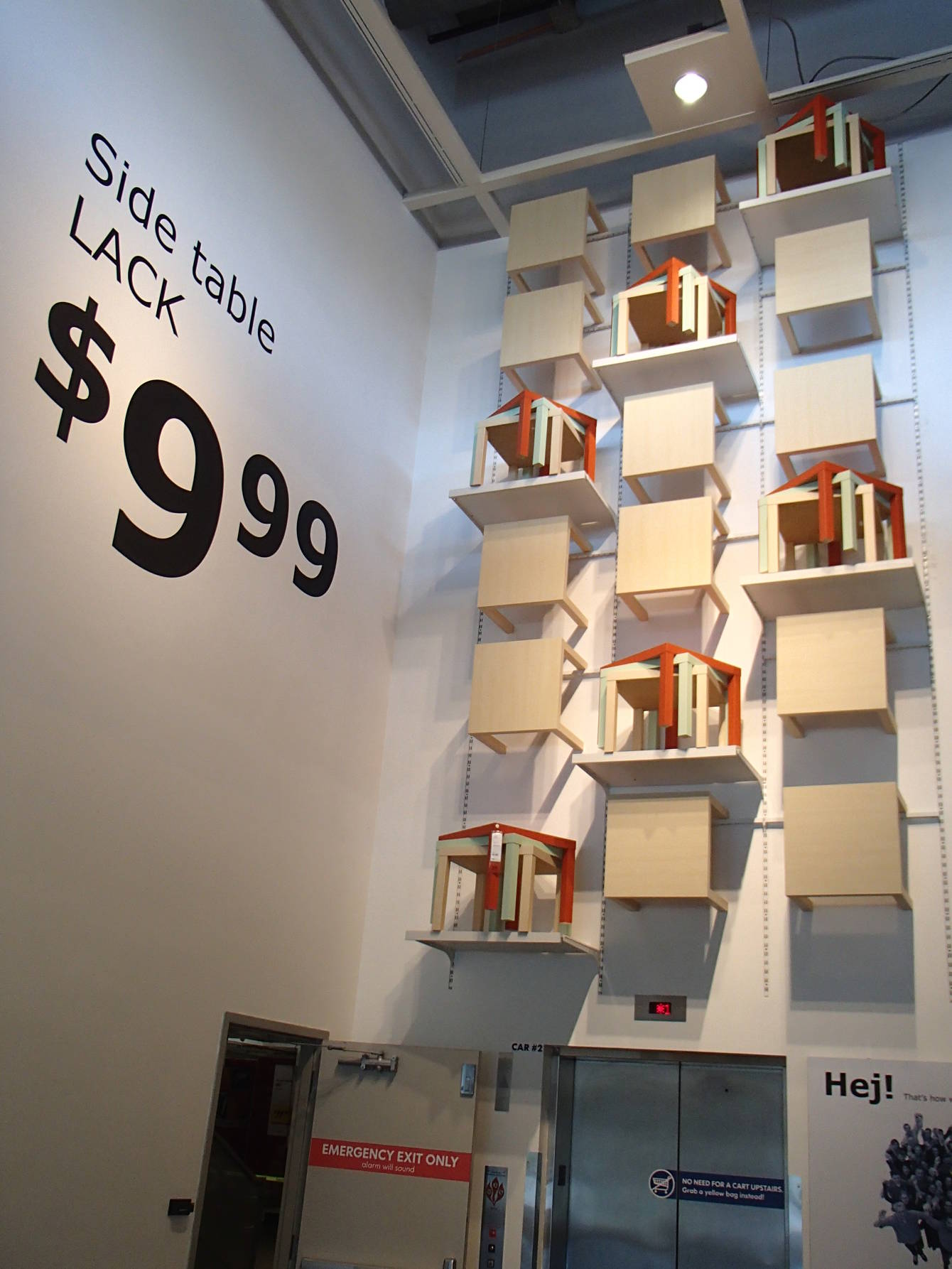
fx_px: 1246
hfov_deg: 41.8
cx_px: 476
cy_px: 634
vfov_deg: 54.0
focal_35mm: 34
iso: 200
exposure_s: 1/60
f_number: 4.4
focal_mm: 6.07
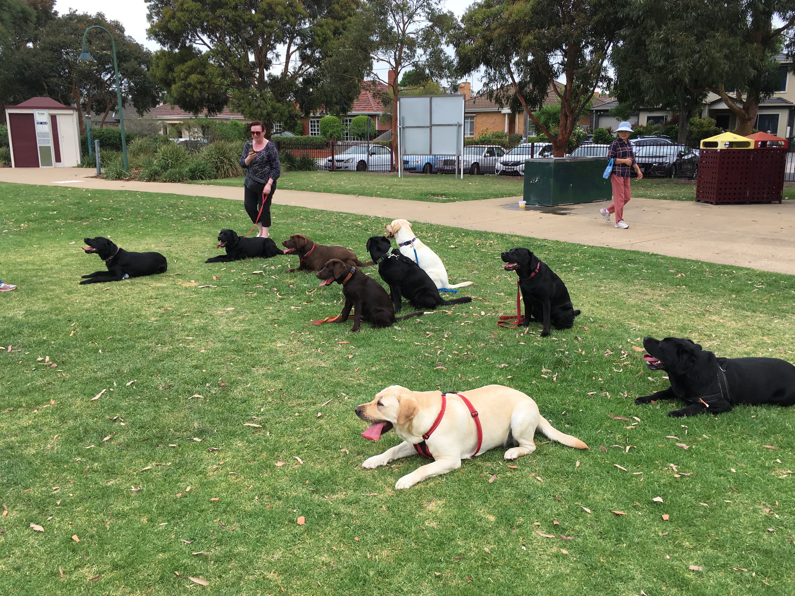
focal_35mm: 30
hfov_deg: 60.0
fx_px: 689
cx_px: 410
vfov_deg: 46.8
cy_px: 292
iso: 25
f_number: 2.2
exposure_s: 1/777
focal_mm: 4.15
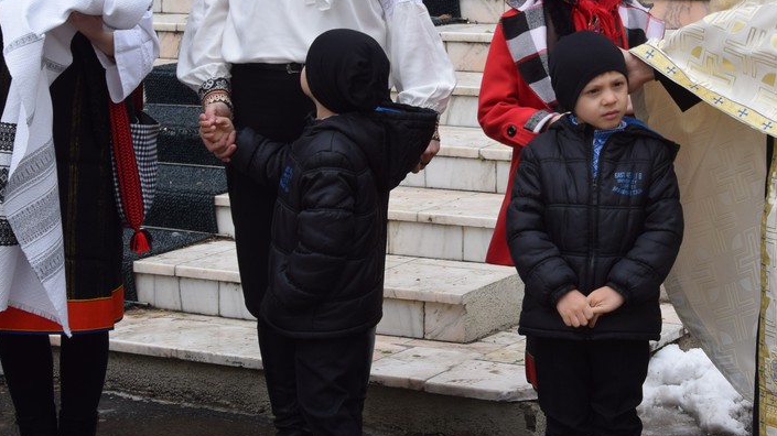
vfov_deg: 12.5
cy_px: 96
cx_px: 627
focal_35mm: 96
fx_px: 1977
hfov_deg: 21.9
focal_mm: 30
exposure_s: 1/250
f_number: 8
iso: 280
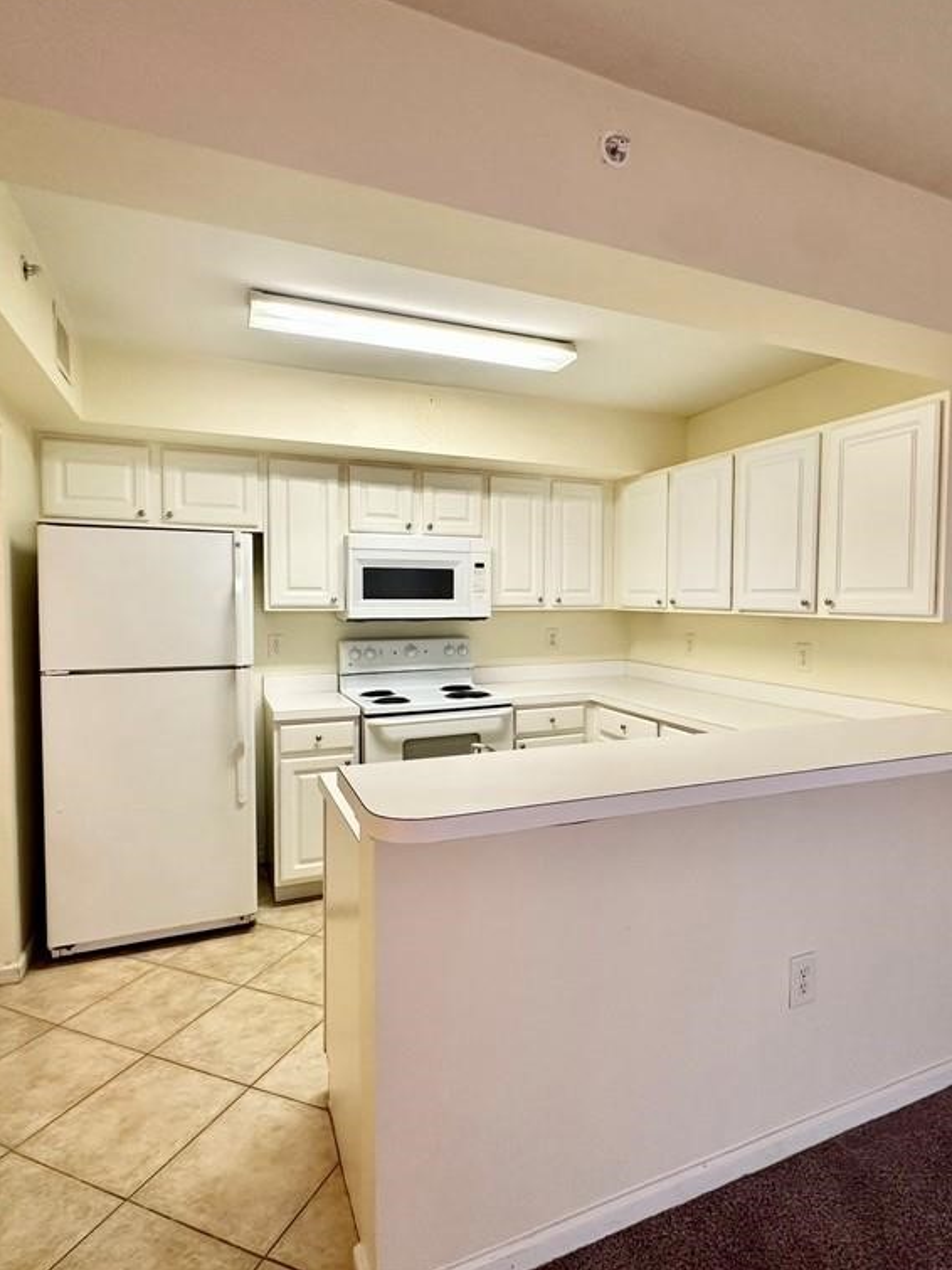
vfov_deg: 84.7
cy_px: 627
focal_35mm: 19
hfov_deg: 68.5
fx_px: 697
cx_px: 523
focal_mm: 2.22
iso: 160
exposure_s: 1/60
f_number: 2.2
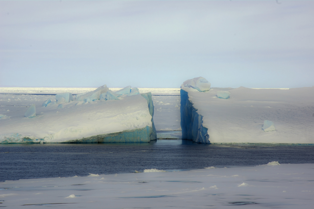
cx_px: 157
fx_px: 2222
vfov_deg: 5.4
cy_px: 104
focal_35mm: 255
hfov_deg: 8.1
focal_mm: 170
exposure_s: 1/100
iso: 100
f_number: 22
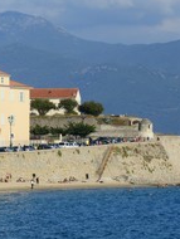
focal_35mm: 318
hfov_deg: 4.7
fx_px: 2200
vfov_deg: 6.2
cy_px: 88
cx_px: 49
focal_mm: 150
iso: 200
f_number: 14
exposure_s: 1/250
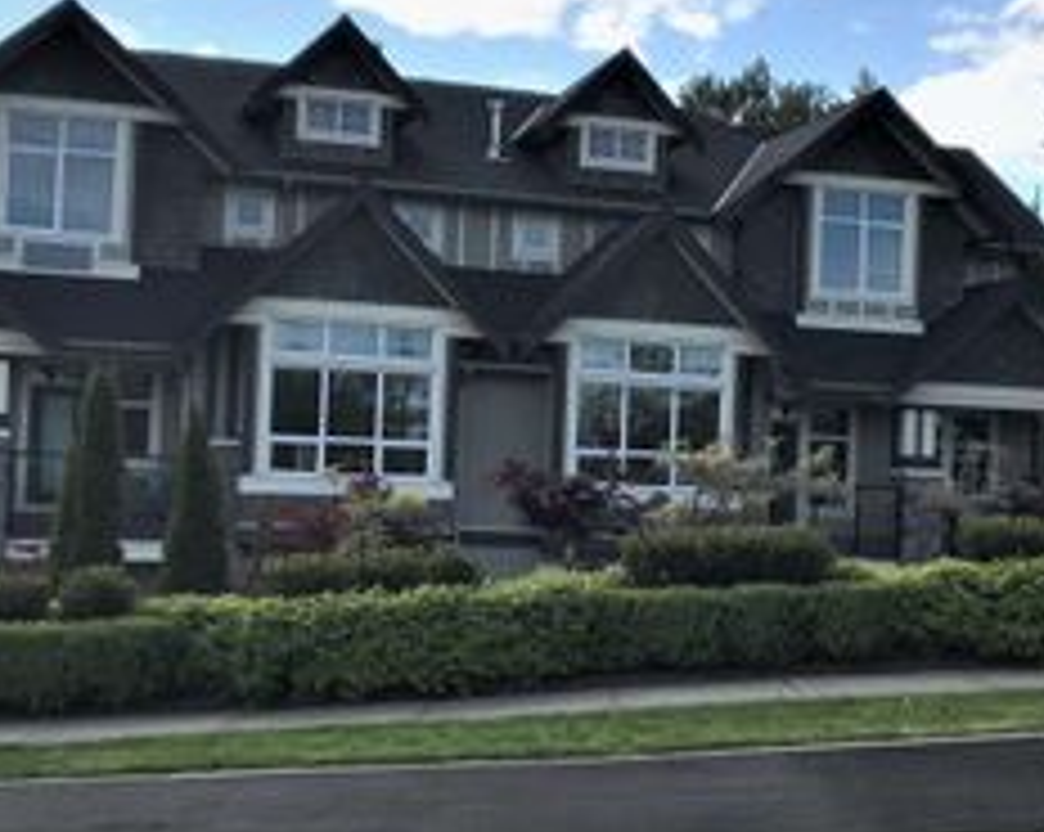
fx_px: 1821
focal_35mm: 59
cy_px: 425
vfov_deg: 25.8
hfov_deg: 31.9
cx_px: 612
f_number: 1.8
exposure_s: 1/3831
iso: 20
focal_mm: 3.99
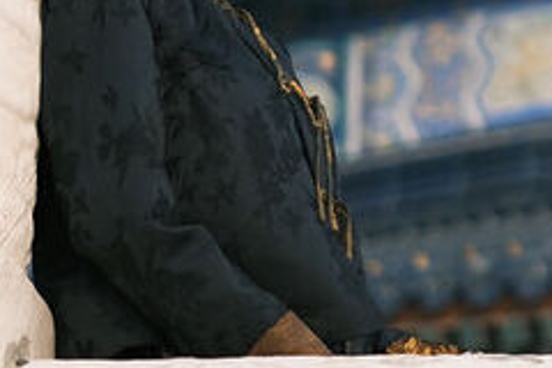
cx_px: 727
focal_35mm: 232
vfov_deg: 5.9
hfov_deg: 8.7
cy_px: -51
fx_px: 3557
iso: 1000
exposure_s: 1/32000
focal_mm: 35
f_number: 1.4
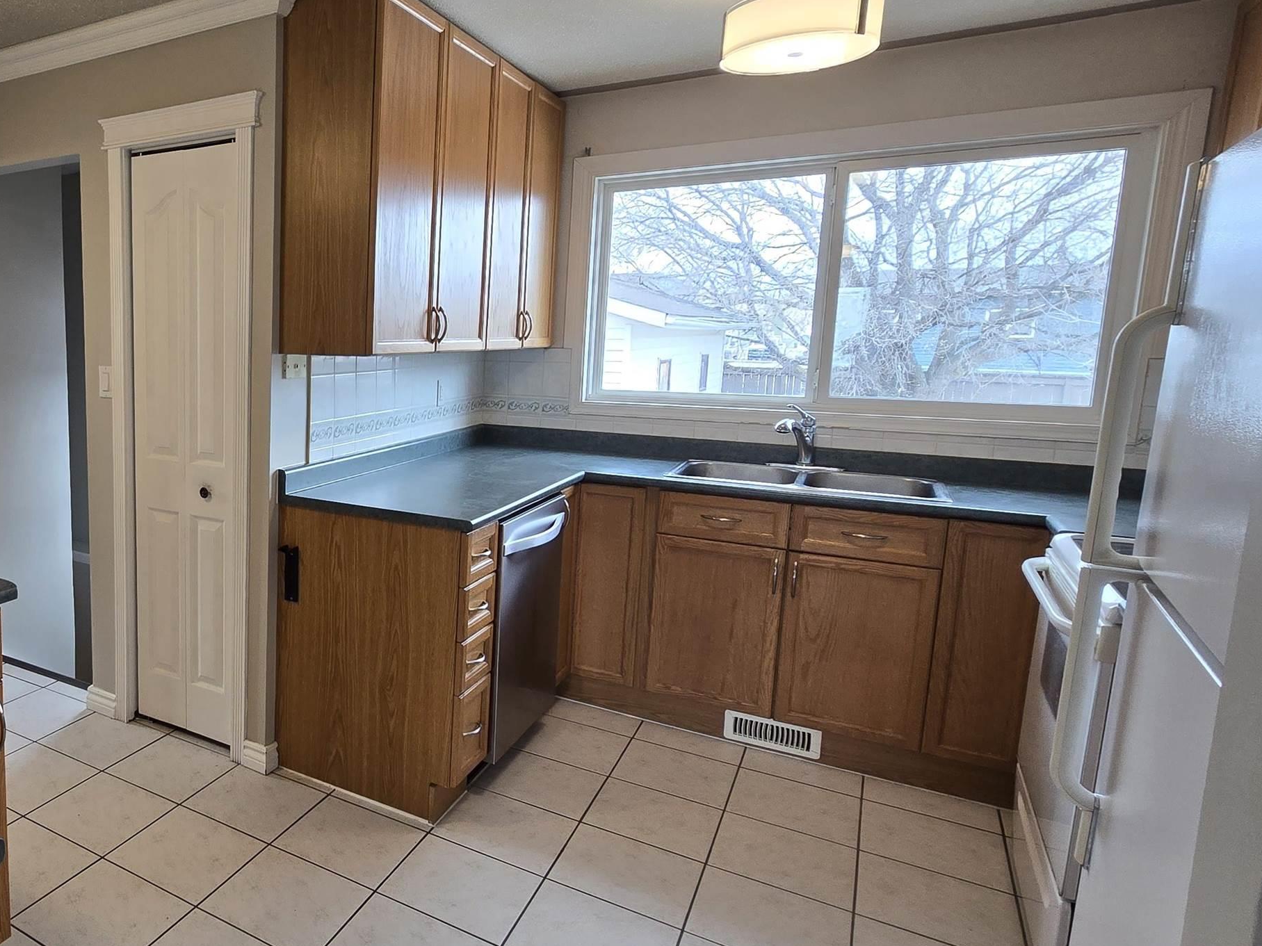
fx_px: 802
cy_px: 454
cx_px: 215
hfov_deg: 67.5
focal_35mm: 22
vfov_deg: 61.1
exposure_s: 1/60
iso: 64
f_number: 2.2
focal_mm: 2.2
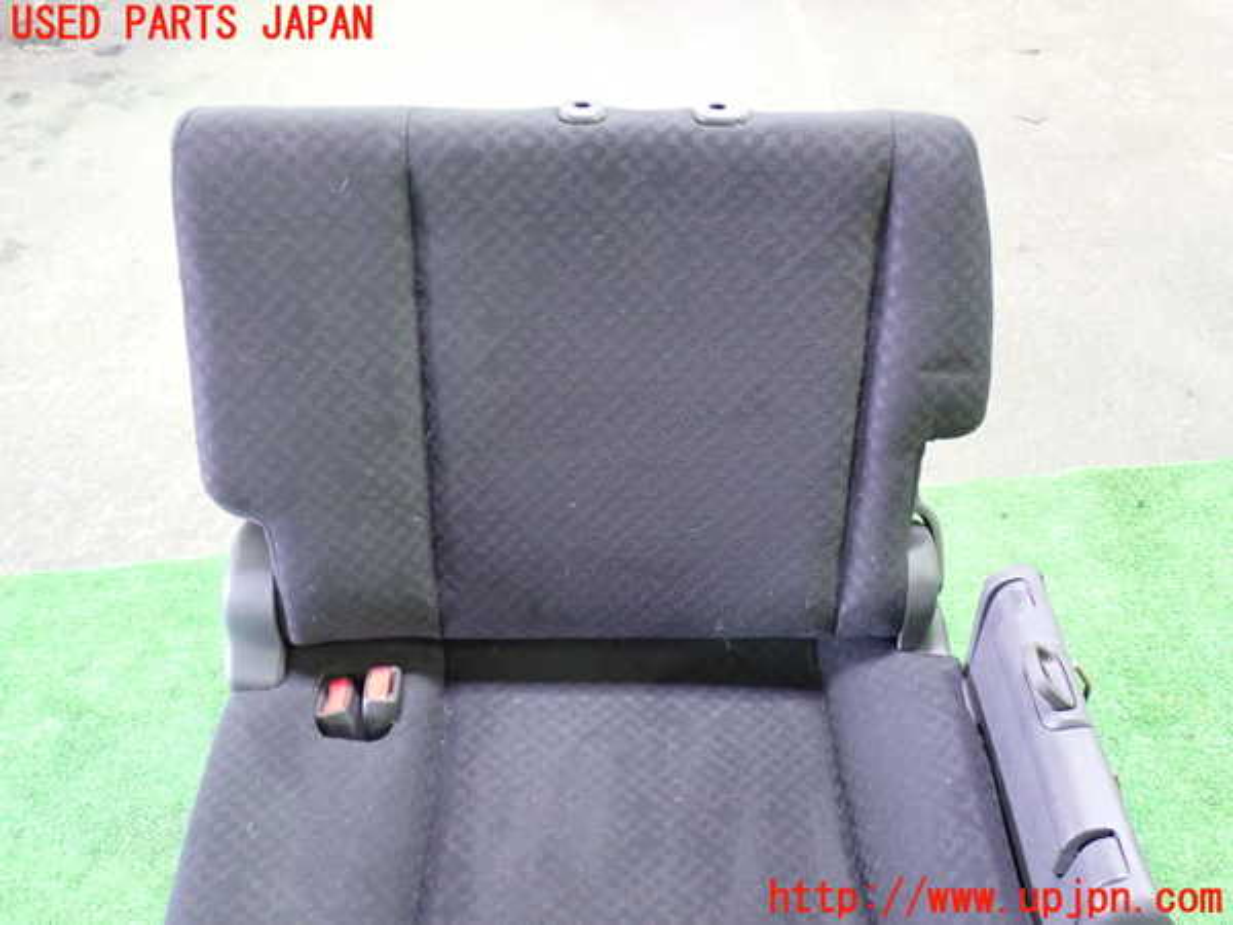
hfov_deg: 49.0
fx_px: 1354
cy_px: 462
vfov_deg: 37.7
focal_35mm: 38
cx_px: 616
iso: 800
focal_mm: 6.83
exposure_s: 1/10
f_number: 2.7
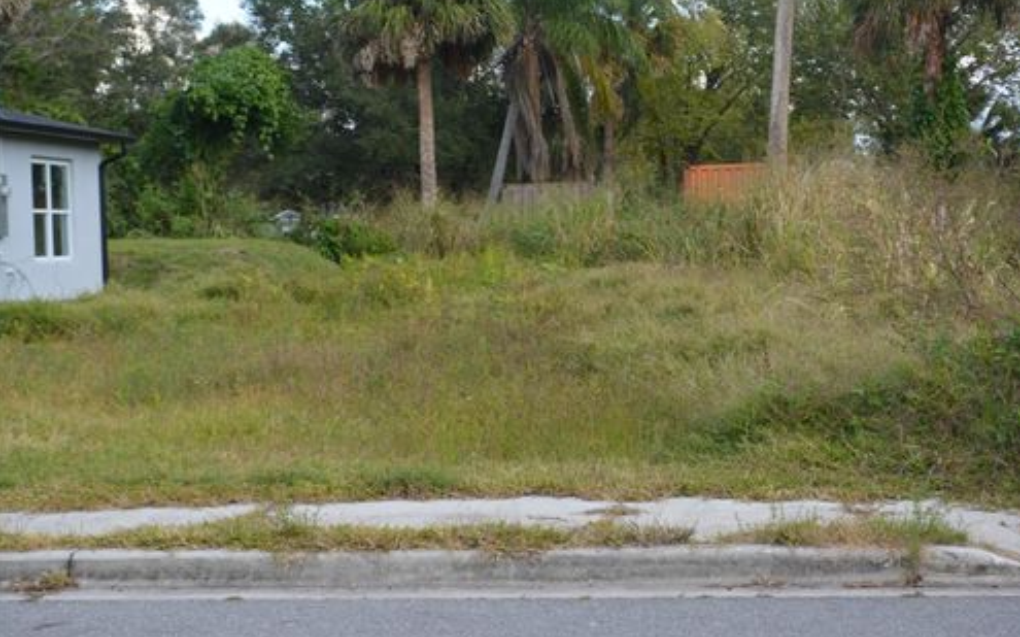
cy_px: 333
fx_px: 1973
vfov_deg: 18.3
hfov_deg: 29.0
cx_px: 511
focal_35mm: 71
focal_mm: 46
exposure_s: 1/160
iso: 200
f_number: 6.3
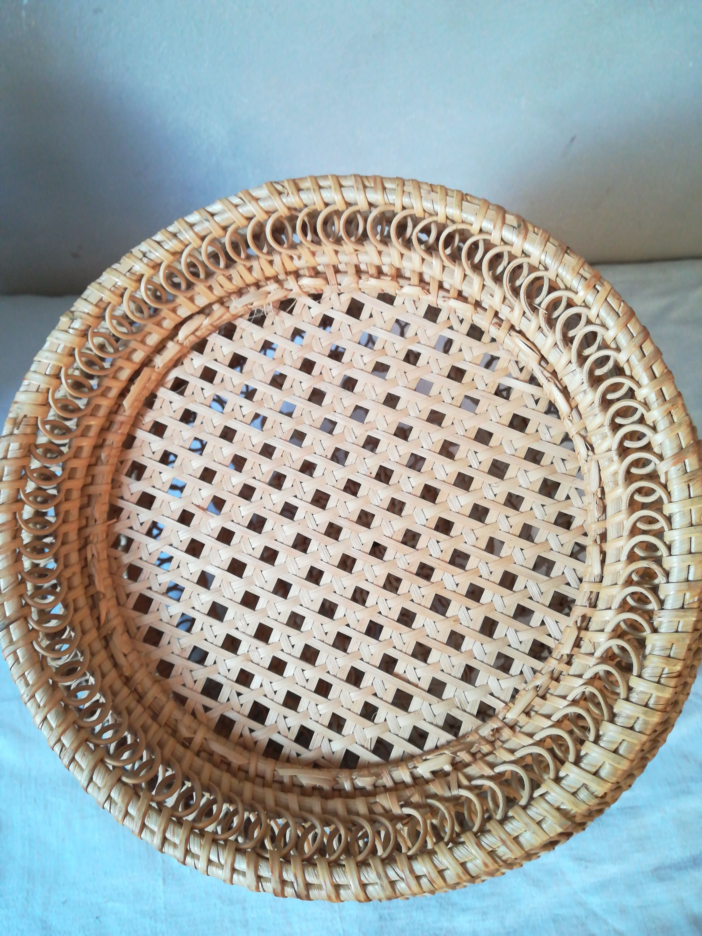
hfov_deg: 53.1
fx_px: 703
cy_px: 468
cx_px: 351
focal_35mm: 26
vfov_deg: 67.3
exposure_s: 1/33.3
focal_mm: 3.83
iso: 400
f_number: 2.2
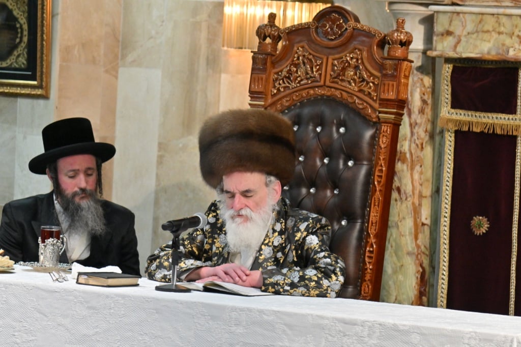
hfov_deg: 11.4
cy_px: 174
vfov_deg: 7.6
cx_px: 260
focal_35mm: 180
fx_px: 2604
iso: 1250
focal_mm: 120
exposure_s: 1/320
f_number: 4
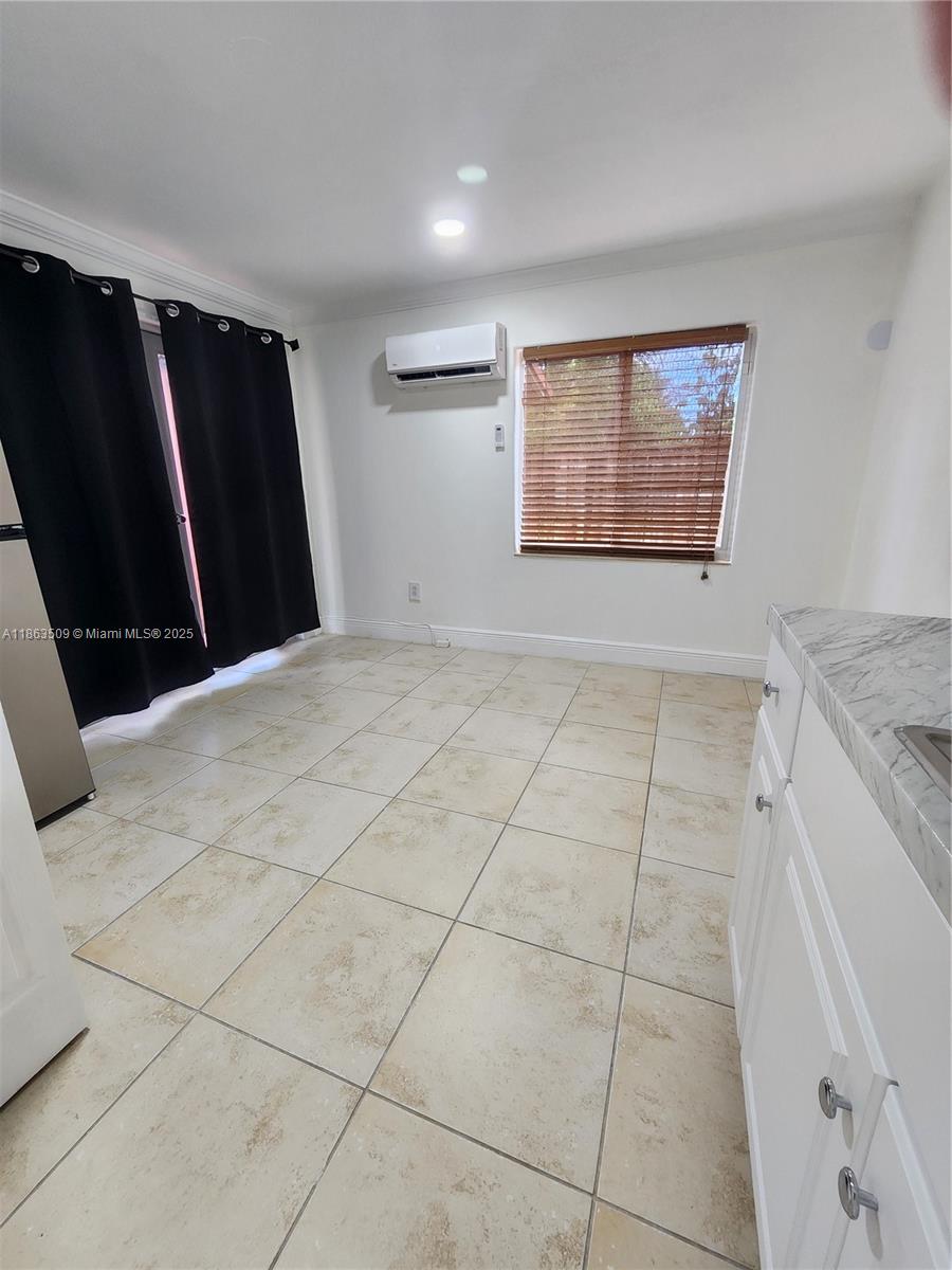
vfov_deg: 106.2
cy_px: 635
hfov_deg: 89.9
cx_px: 476
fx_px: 477
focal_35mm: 13
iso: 250
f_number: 2.2
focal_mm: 2.2
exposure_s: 1/60
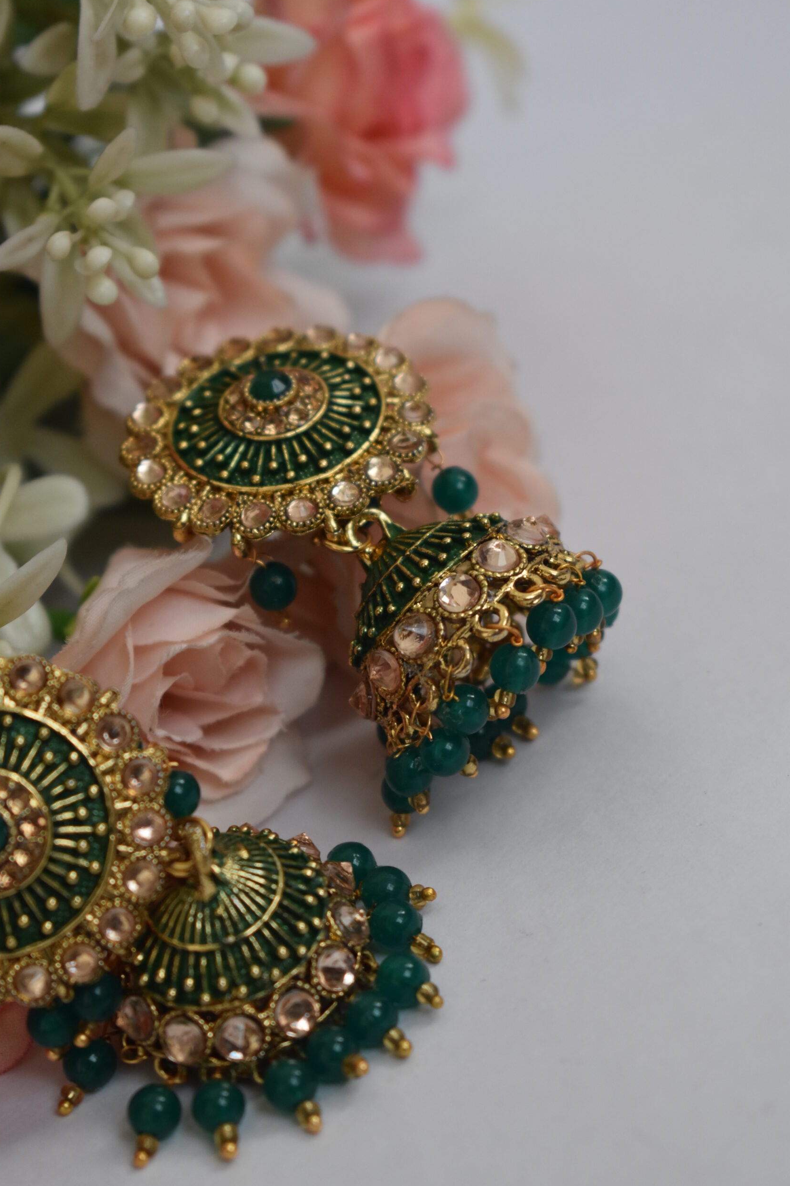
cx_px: 391
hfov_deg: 16.2
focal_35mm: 85
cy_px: 586
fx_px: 2782
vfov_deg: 24.0
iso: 900
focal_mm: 55
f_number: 5.6
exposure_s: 1/60
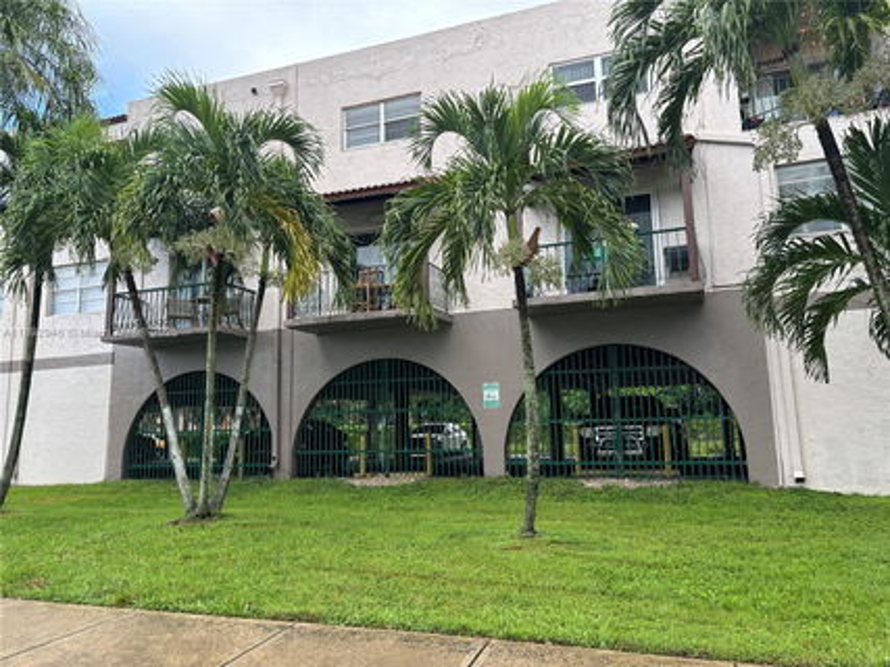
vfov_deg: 53.0
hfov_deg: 67.3
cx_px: 445
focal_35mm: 26
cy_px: 334
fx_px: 668
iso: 40
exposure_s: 1/262
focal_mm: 5.96
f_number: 1.6
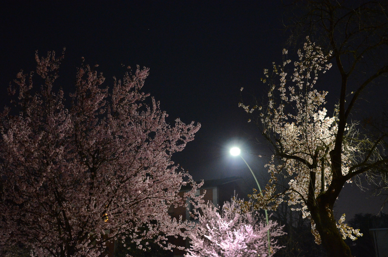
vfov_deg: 36.7
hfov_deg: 53.2
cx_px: 194
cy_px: 128
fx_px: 387
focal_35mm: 36
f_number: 2
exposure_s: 1/15
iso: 4000
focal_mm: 24
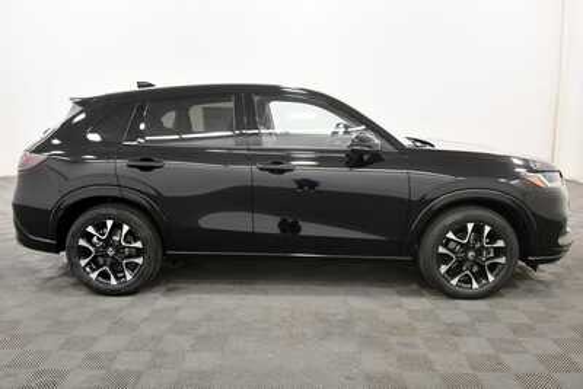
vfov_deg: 43.6
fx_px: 486
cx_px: 292
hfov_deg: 61.9
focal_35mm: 30
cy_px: 194
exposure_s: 1/125
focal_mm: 20
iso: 1800
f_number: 5.6
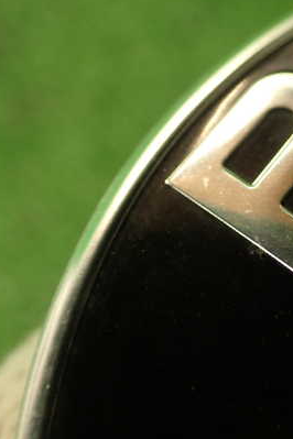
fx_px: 610
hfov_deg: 26.3
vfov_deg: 39.6
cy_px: 206
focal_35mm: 50
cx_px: 249
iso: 200
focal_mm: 5.79
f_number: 2.4
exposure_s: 1/60
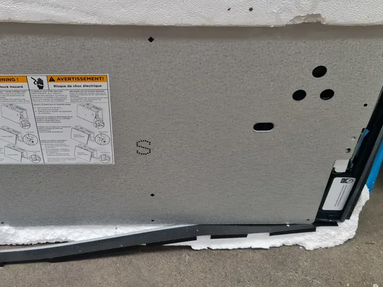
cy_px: 141
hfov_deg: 47.0
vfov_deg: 36.8
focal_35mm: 39
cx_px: 123
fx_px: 432
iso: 125
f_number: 1.8
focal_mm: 7
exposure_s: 1/120
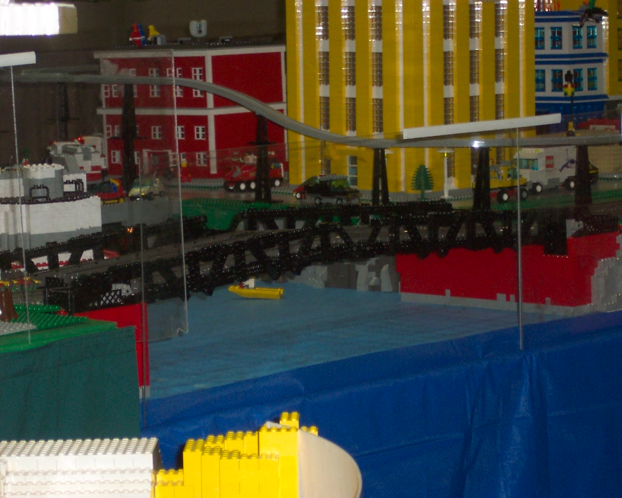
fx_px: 2375
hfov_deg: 14.9
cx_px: 328
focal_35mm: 129
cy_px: 249
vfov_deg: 12.0
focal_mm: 24
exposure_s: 1/90
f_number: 4.8
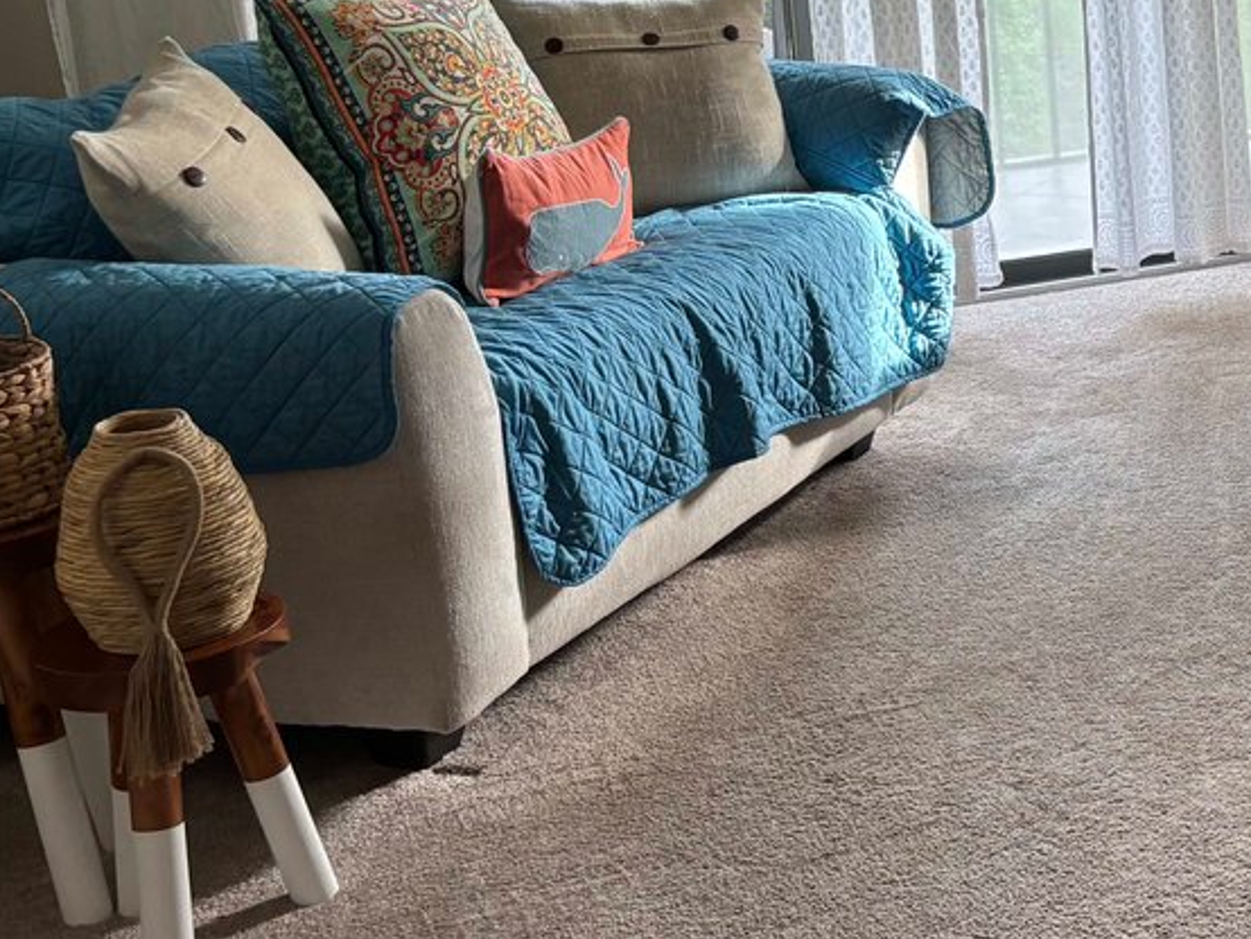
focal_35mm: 71
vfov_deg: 20.5
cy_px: 216
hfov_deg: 23.7
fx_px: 2567
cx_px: 1686
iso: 80
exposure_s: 1/60
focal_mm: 5.96
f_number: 1.6
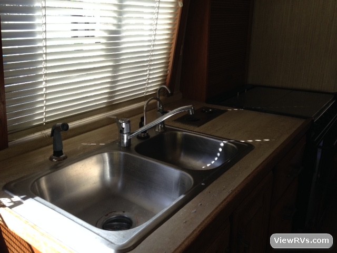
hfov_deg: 55.4
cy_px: 126
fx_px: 321
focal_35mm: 33
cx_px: 168
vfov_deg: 42.9
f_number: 2.4
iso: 80
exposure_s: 1/120
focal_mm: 4.12
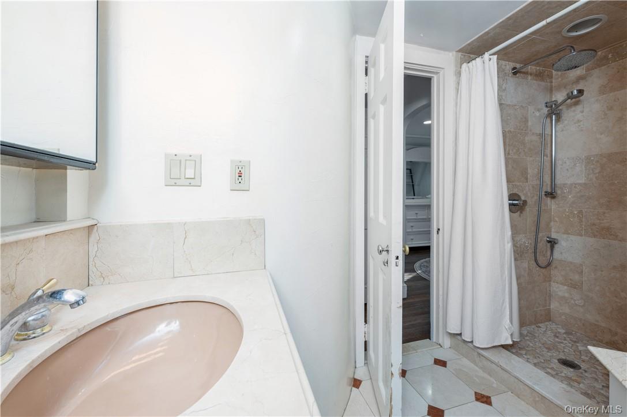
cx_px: 314
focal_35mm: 14
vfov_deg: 81.1
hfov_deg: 104.3
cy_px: 208
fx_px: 244
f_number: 11
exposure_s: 1/5
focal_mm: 14
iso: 200
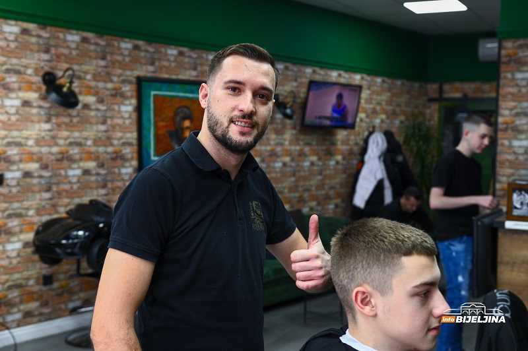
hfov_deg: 39.6
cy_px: 176
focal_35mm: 50
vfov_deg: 26.9
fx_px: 733
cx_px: 264
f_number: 4
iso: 1250
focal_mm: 50
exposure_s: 1/160
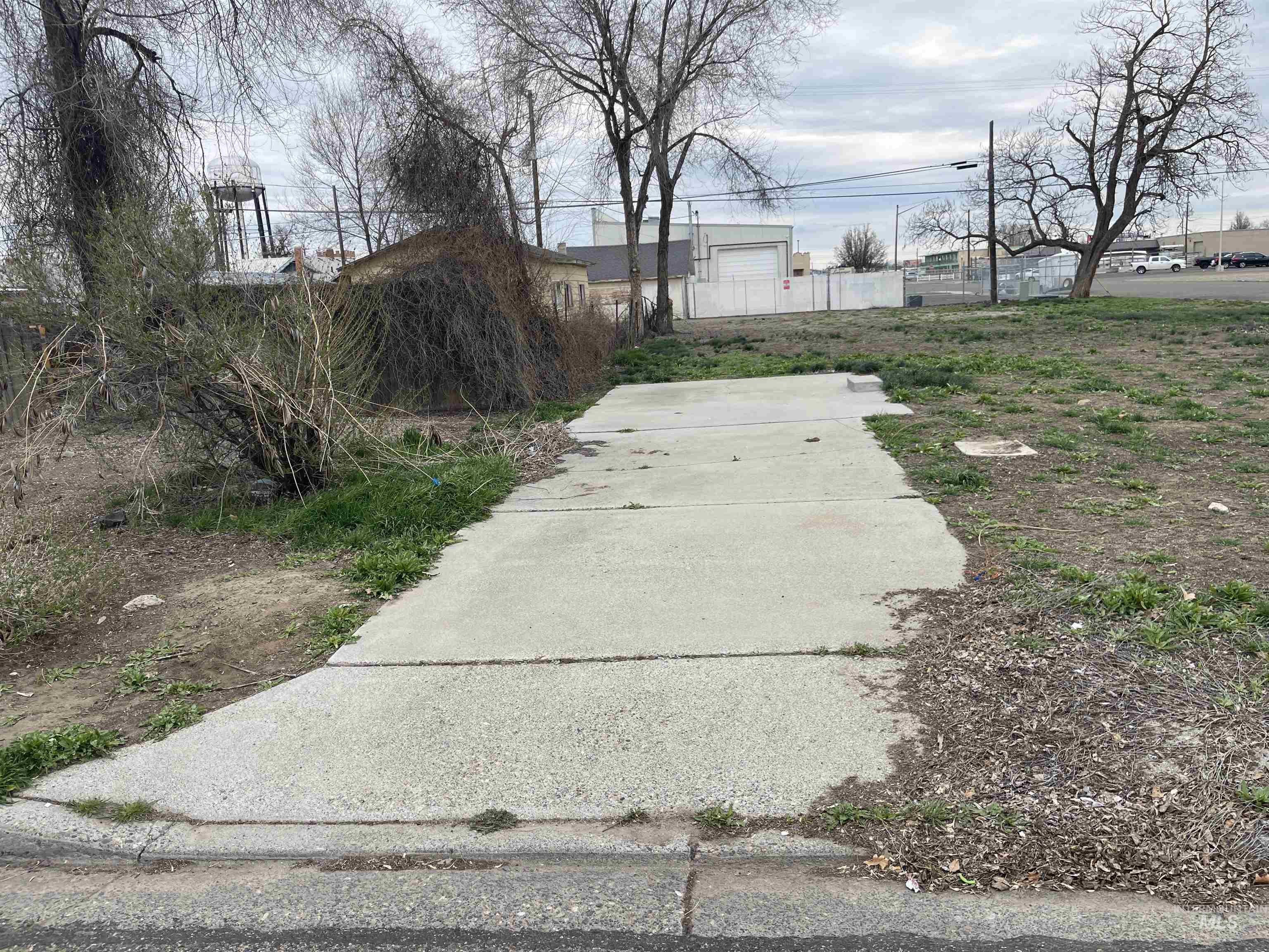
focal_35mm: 25
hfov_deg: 69.4
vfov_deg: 54.9
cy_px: 476
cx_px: 634
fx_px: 916
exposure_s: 1/1212
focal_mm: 5.1
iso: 32
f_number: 1.6
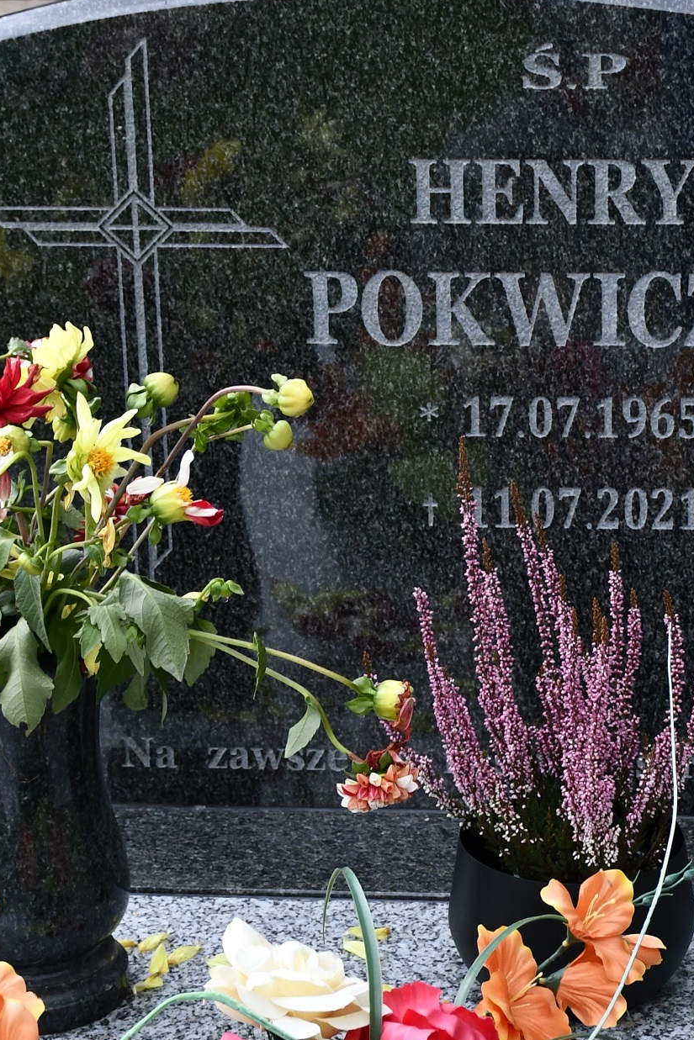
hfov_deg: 12.7
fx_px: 3122
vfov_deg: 18.9
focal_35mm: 108
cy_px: 507
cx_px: 494
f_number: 4
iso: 800
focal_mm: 32
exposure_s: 1/200
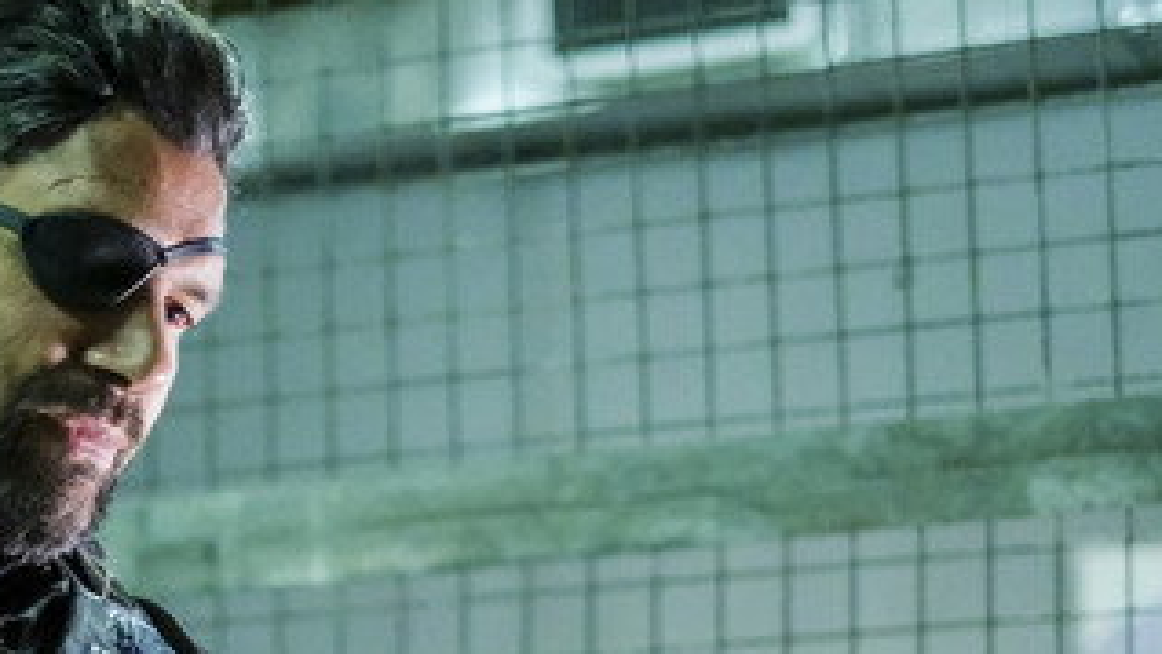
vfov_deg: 8.8
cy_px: 855
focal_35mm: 136
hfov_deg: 15.7
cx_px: 289
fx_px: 4191
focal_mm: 35
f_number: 1.4
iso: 5000
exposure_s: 1/125
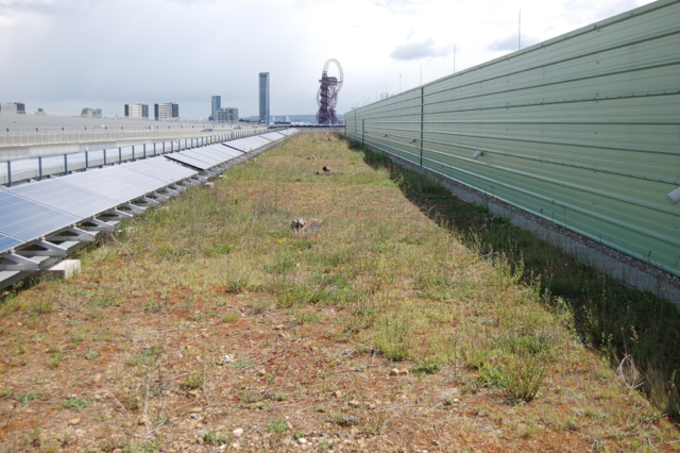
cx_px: 340
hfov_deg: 42.3
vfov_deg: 28.9
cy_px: 226
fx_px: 878
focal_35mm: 46
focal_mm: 31
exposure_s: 1/1250
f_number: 4.5
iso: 200
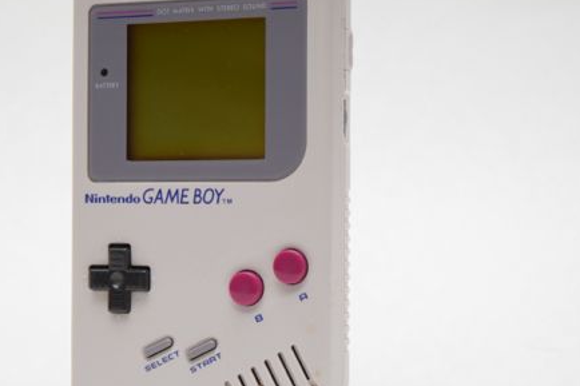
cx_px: 221
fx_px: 1498
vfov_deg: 14.7
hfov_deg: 21.9
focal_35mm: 93
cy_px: 205
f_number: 5
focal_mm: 42
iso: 1600
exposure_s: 1/125
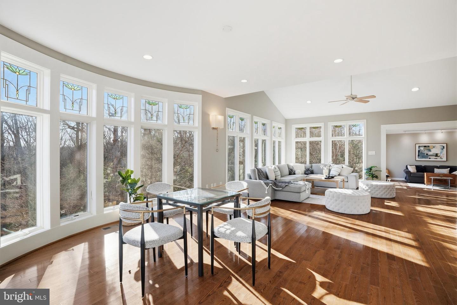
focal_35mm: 16
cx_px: 228
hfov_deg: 96.7
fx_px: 203
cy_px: 152
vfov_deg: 73.7
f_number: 8
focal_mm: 16
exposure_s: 1/800
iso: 400
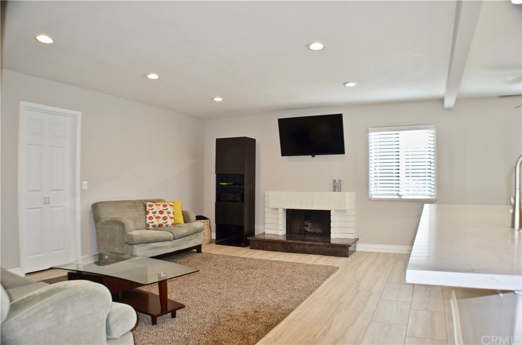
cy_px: 172
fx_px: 434
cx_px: 261
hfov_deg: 62.0
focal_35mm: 30
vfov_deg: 43.4
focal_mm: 20
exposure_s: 1/60
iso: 200
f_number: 3.8
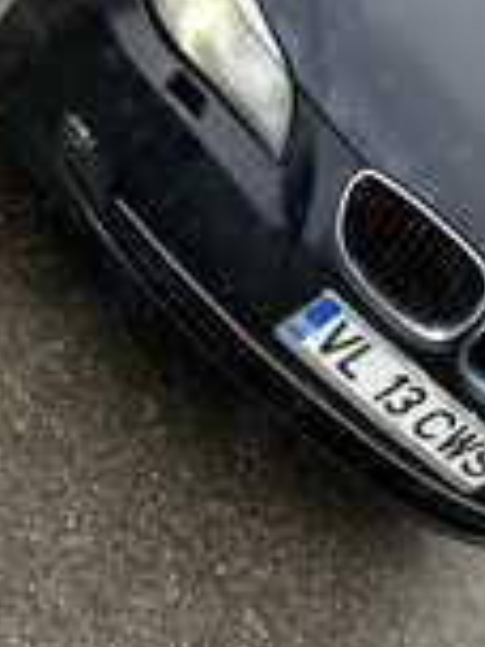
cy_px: 64
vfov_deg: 29.5
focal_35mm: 63
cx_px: 123
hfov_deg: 23.1
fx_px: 1177
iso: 64
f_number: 1.78
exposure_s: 1/204
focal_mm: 6.86
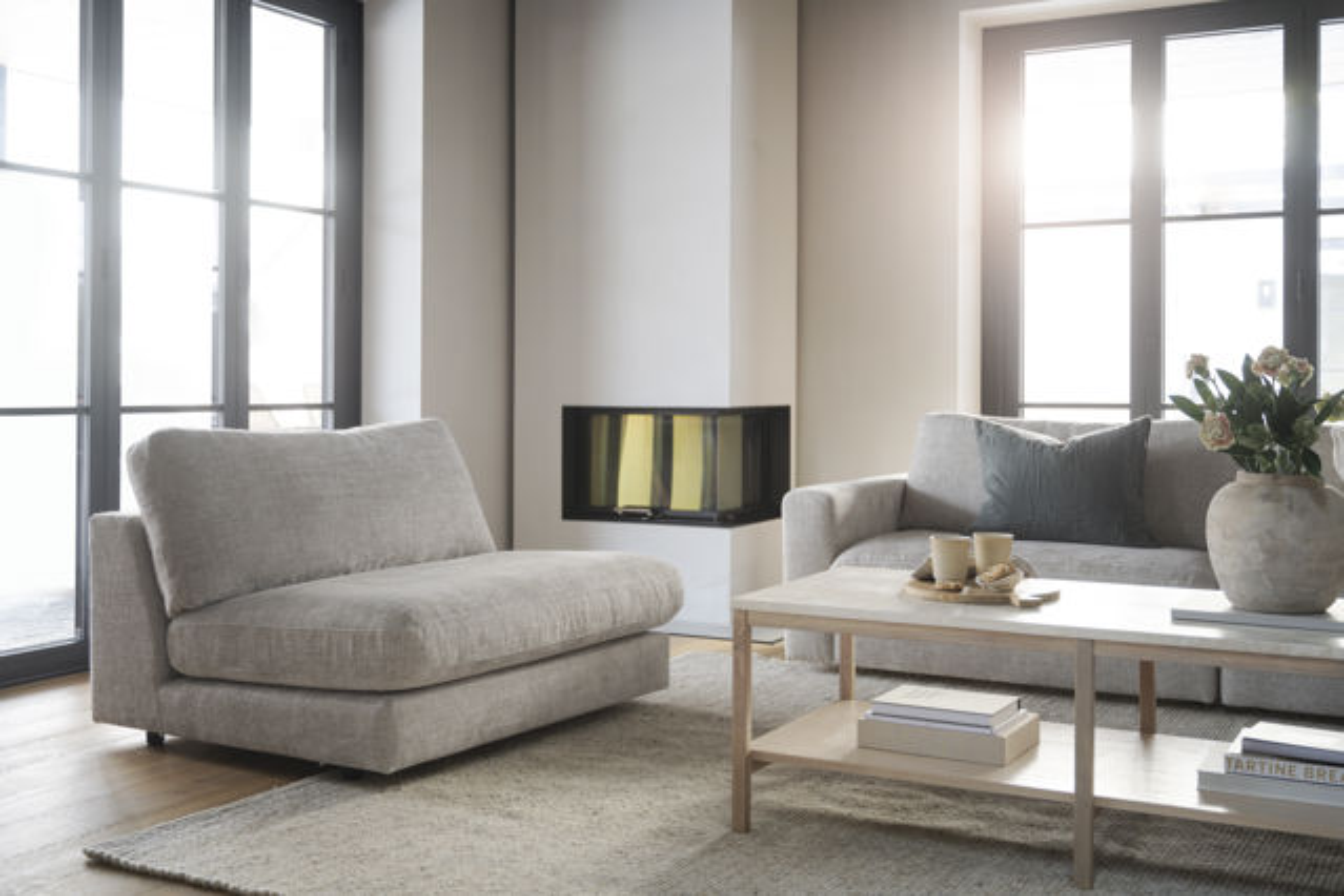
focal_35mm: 38
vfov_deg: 35.1
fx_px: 1419
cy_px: 448
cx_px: 672
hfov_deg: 50.7
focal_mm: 38
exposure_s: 1/15
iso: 250
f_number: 4
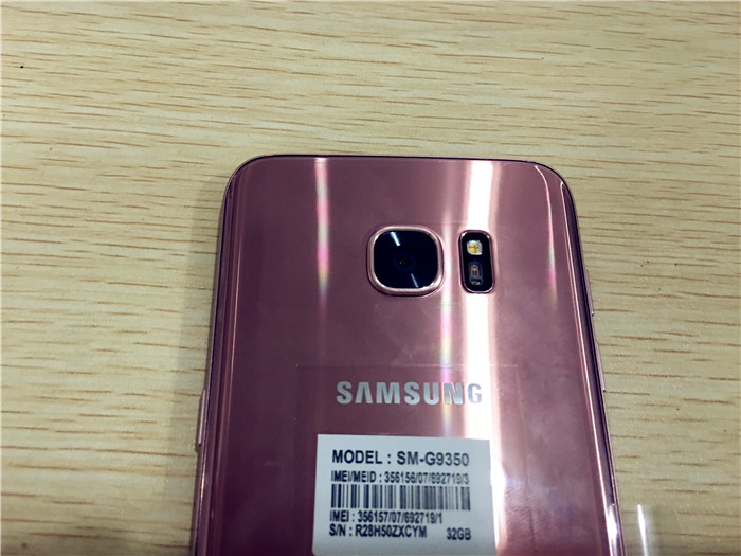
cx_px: 370
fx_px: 621
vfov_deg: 48.2
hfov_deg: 61.7
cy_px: 278
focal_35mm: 29
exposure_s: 1/10
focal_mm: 4.15
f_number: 2.2
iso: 80
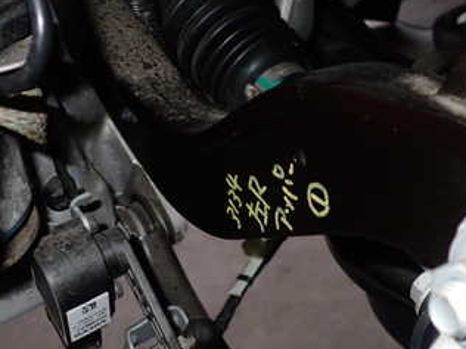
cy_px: 125
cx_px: 336
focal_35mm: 57
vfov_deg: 25.6
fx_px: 767
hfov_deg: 33.3
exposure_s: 1/30
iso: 200
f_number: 6.3
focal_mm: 5.4
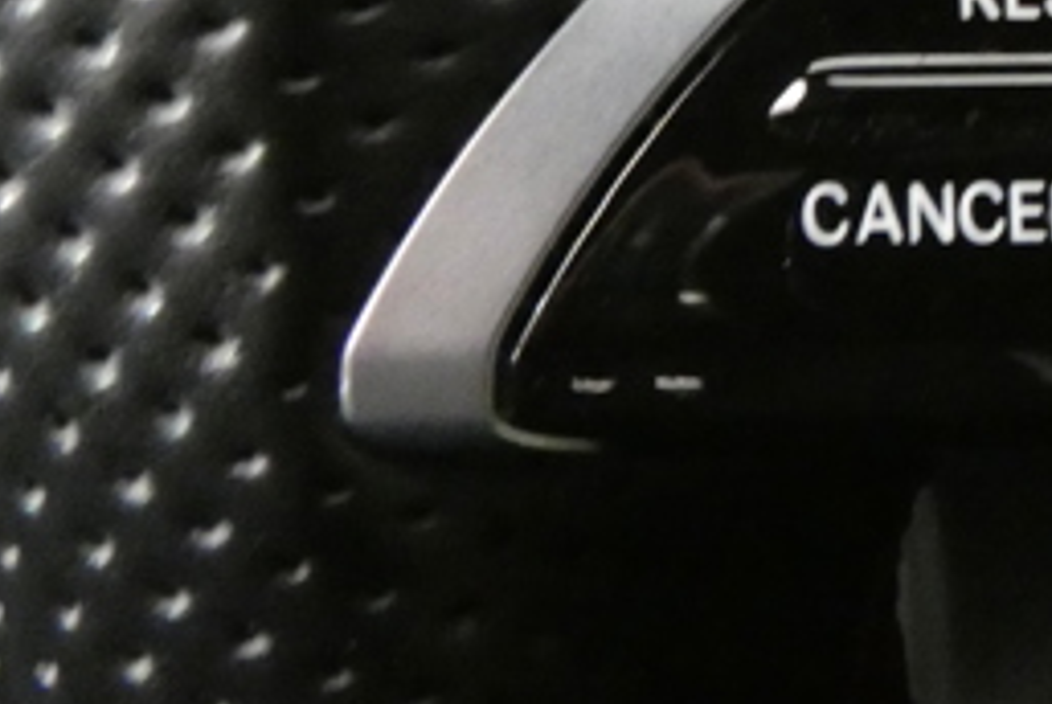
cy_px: -270
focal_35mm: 97
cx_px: 1490
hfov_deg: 18.9
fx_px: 2838
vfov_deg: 13.5
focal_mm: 5.3
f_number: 3.3
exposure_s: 1/13
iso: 1600
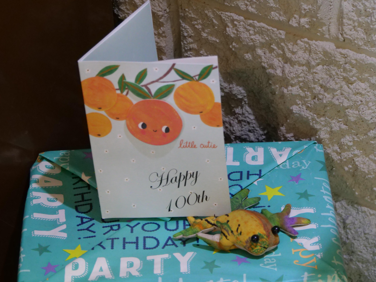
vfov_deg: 13.5
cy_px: 141
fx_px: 1195
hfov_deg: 17.9
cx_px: 188
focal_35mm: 110
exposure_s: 1/100
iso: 3200
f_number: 5.1
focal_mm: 55
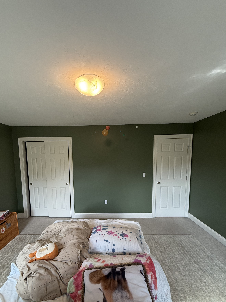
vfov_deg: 93.9
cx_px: 104
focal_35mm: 16
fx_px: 139
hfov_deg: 78.0
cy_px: 172
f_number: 2.2
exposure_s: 1/120
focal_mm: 2.22
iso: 200
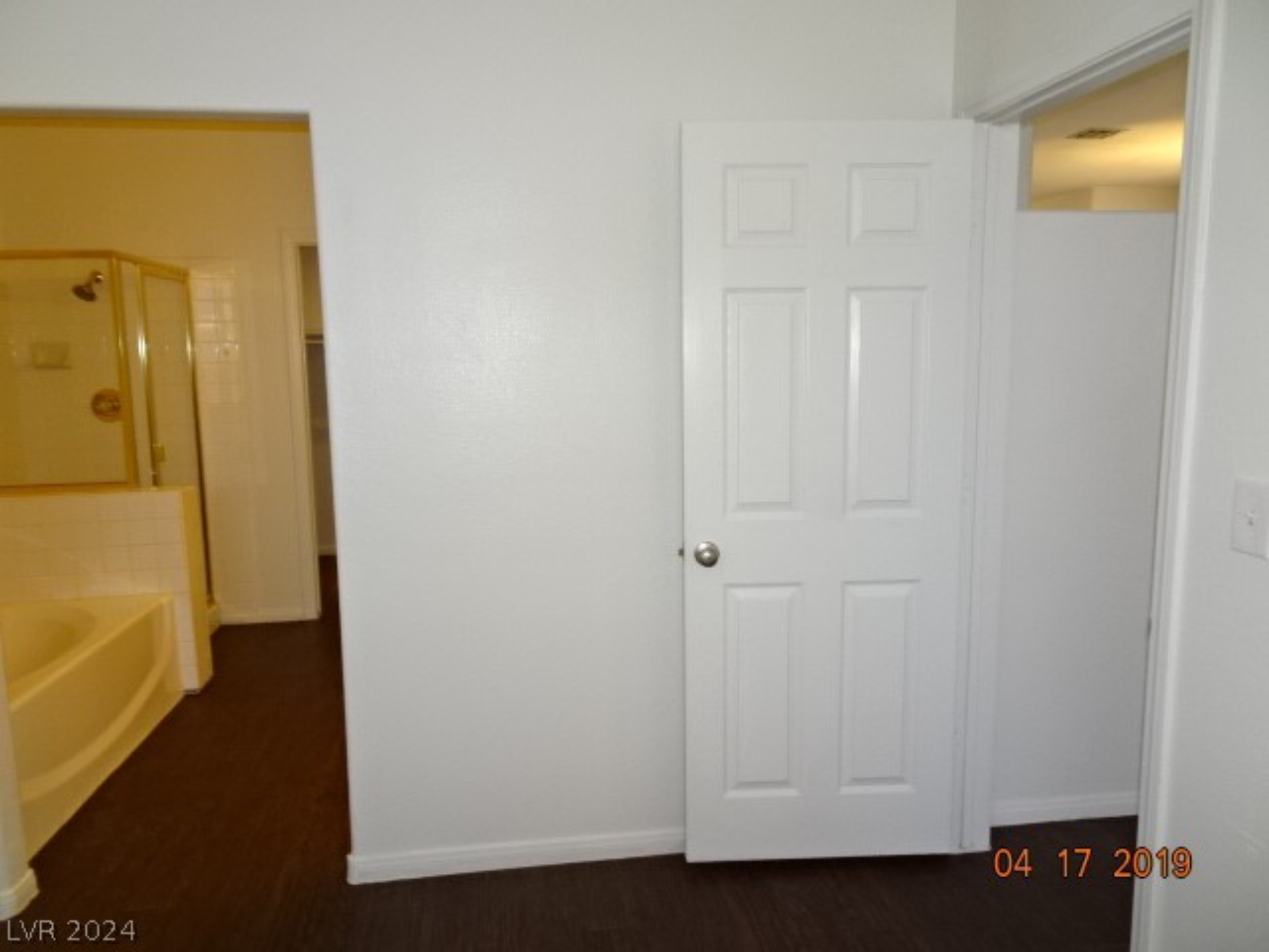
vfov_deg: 56.8
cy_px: 476
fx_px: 880
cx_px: 634
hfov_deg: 71.6
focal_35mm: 24
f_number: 3.5
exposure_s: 1/30
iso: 200
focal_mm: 4.1
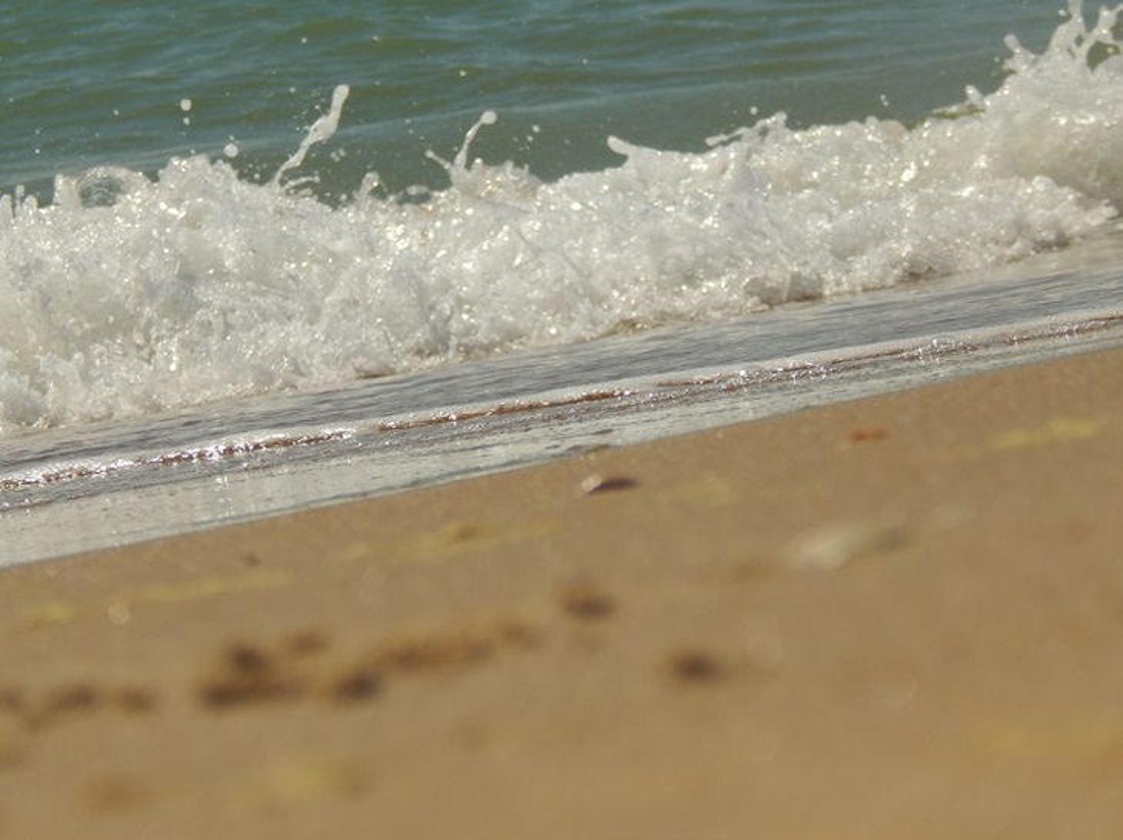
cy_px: 420
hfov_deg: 7.9
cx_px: 562
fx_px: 8167
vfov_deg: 5.9
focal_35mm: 252
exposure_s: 1/500
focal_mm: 44.9
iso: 125
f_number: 11.2
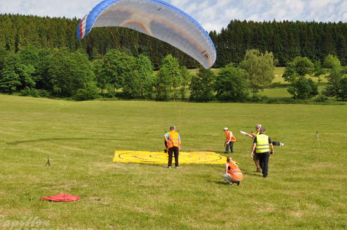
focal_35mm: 41
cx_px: 181
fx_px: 390
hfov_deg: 47.9
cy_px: 117
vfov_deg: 32.9
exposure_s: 1/320
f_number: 9
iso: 200
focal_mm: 25
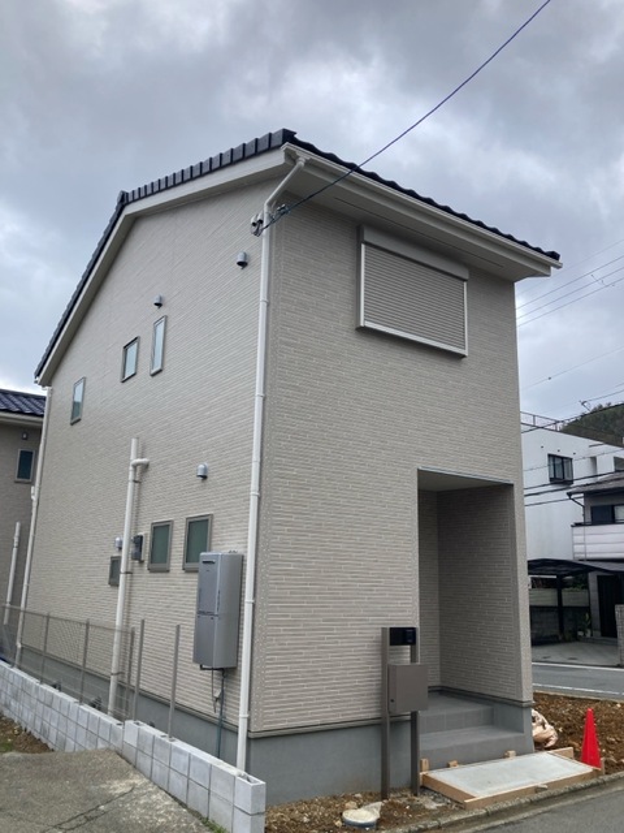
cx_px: 312
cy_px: 416
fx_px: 673
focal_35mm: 28
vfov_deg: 63.4
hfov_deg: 49.7
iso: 20
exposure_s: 1/454
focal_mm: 3.99
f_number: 1.8
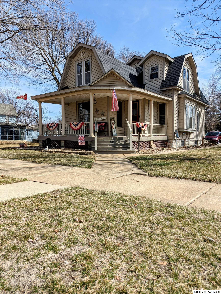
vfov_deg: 71.5
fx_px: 204
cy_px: 147
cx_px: 110
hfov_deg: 56.9
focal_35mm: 24
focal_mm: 6.81
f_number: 1.85
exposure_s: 1/1984
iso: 44
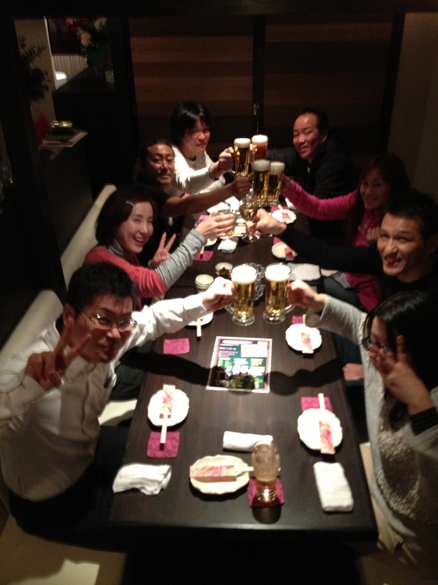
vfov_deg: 52.6
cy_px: 292
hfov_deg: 40.7
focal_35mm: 35
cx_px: 219
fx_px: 591
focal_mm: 4.28
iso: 400
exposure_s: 1/15
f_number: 2.4
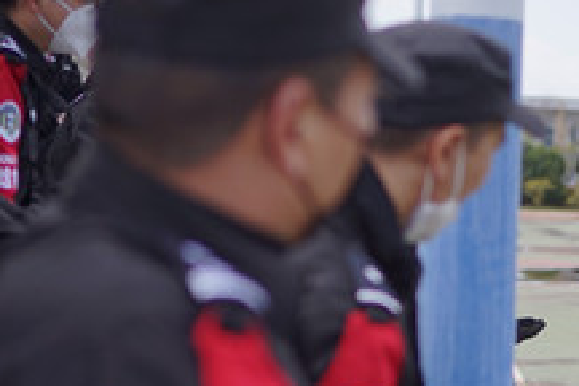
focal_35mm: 97
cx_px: 689
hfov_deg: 19.8
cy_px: 228
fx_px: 1560
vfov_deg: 14.1
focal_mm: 35
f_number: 1.6
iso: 100
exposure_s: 1/2500
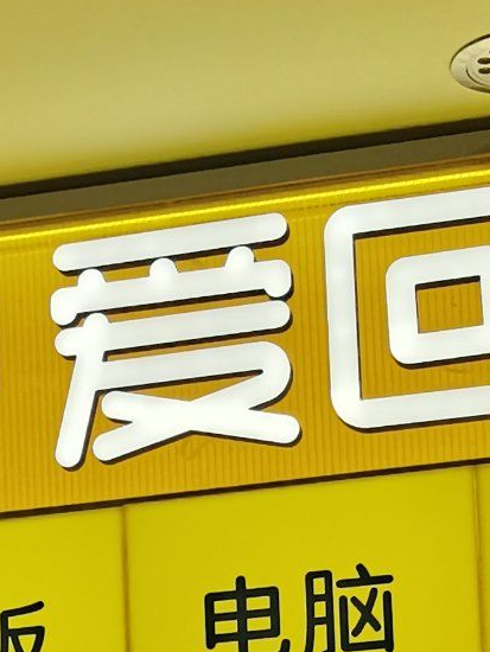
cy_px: 924
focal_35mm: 134
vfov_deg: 14.0
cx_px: 98
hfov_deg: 11.0
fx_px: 2527
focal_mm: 4.94
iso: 50
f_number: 1.9
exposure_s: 1/400
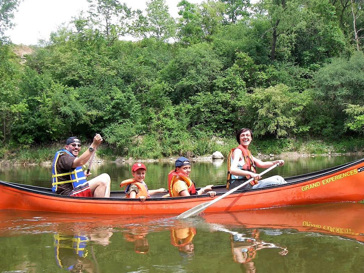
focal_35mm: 45
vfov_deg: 32.2
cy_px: 150
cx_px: 206
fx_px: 473
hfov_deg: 42.0
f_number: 3.3
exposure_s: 1/200
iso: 64
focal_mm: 6.3
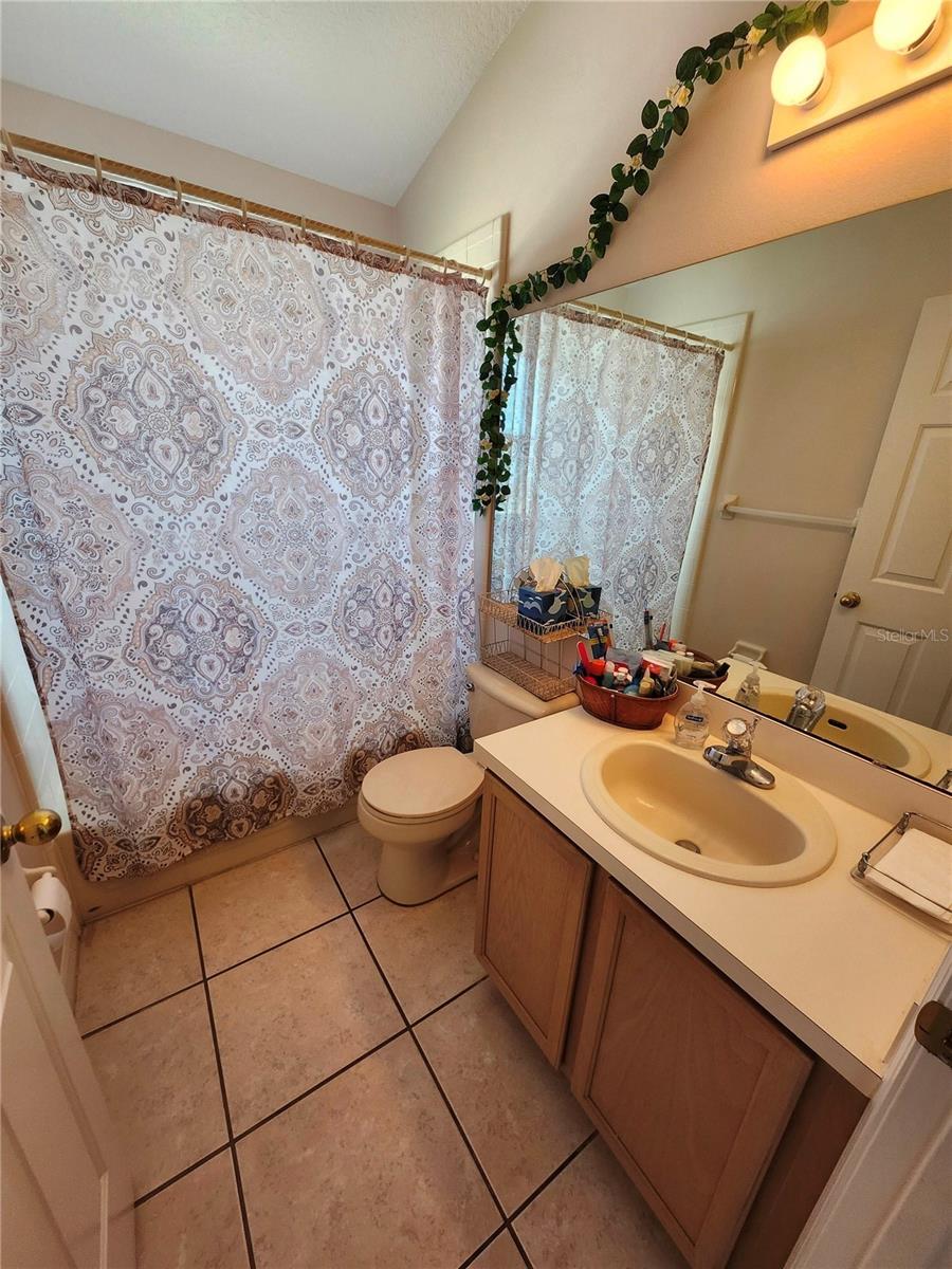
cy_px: 634
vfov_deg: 106.2
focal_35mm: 13
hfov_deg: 89.9
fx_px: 477
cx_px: 476
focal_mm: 1.74
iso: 100
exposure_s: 1/60
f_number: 2.2
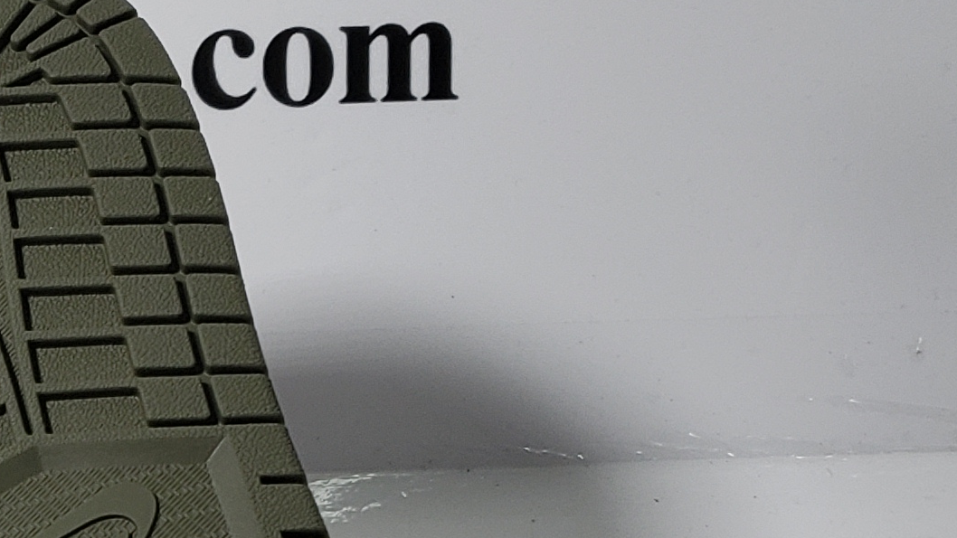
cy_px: 736
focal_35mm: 108
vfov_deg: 10.9
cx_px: -256
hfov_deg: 18.5
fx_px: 2740
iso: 50
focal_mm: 4.3
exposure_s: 1/402
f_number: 1.5
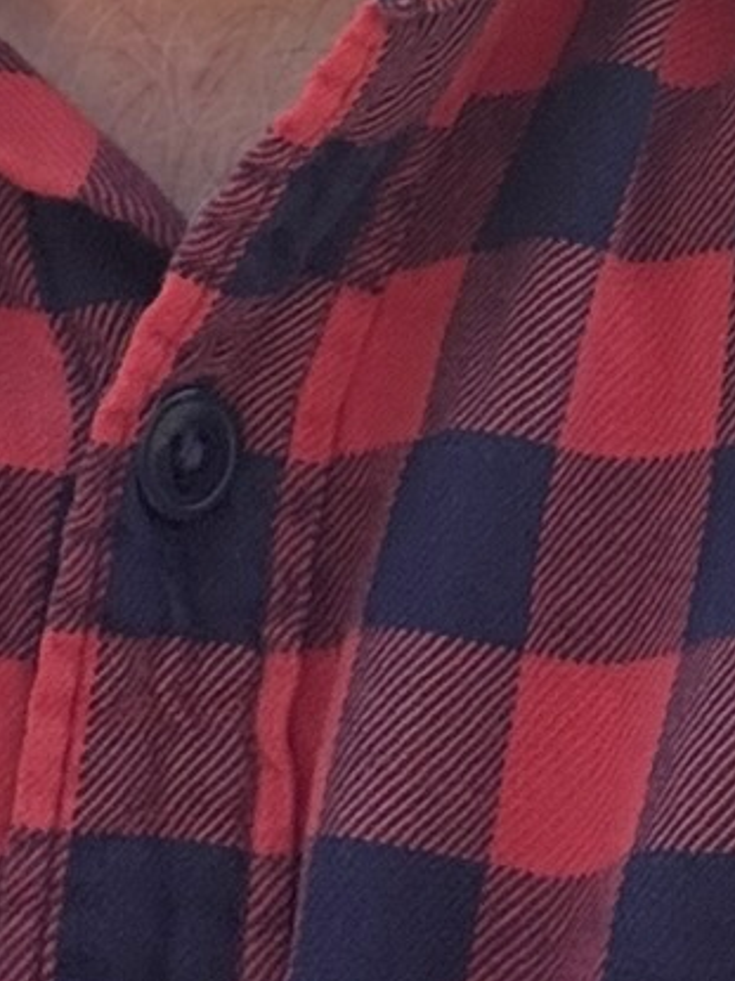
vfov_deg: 11.4
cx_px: 161
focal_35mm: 148
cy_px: -1253
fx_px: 4192
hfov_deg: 10.0
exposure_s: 1/162
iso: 32
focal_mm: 2.69
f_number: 1.9
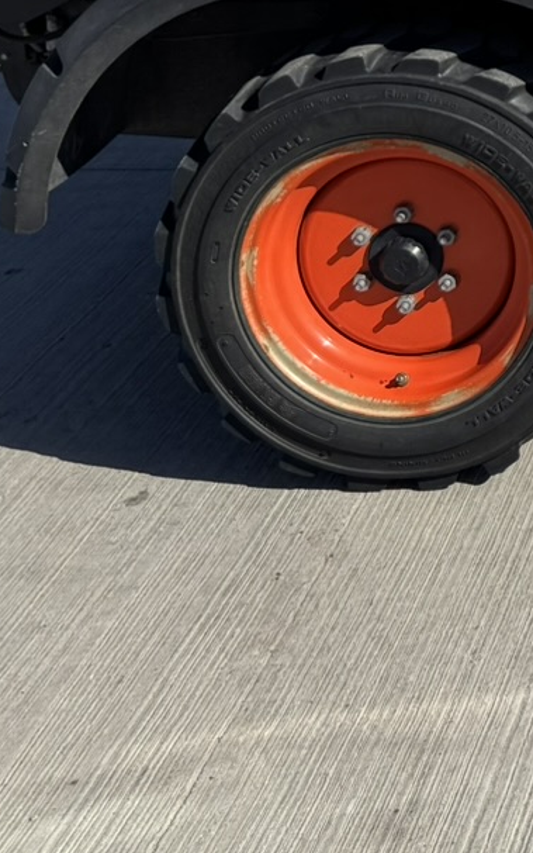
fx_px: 1998
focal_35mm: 86
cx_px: 1059
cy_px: -191
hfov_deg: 13.2
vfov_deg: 22.1
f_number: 1.78
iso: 80
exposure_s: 1/4049
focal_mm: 6.76
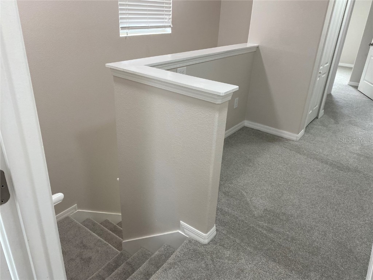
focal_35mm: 26
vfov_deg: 53.1
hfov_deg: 67.3
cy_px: 140
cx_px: 186
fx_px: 280
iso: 100
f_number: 1.8
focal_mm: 4.25
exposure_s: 1/120
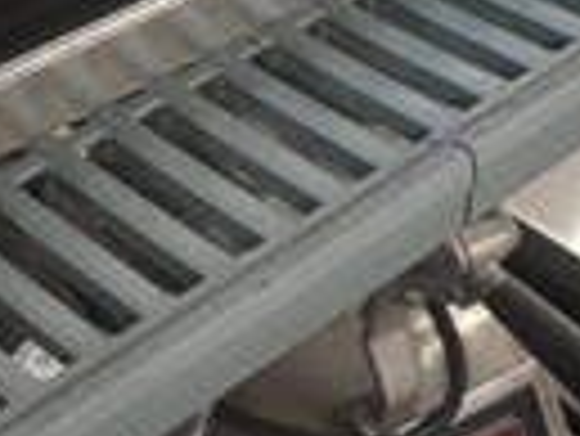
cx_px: -94
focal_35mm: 123
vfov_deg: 11.2
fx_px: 2063
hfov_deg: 15.5
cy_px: -355
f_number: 3.5
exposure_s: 1/125
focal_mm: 18
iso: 1400
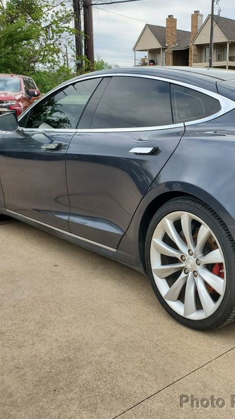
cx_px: 213
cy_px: 210
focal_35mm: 38
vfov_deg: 52.8
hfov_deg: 29.8
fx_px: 421
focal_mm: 4.3
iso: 50
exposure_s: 1/623
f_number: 2.4
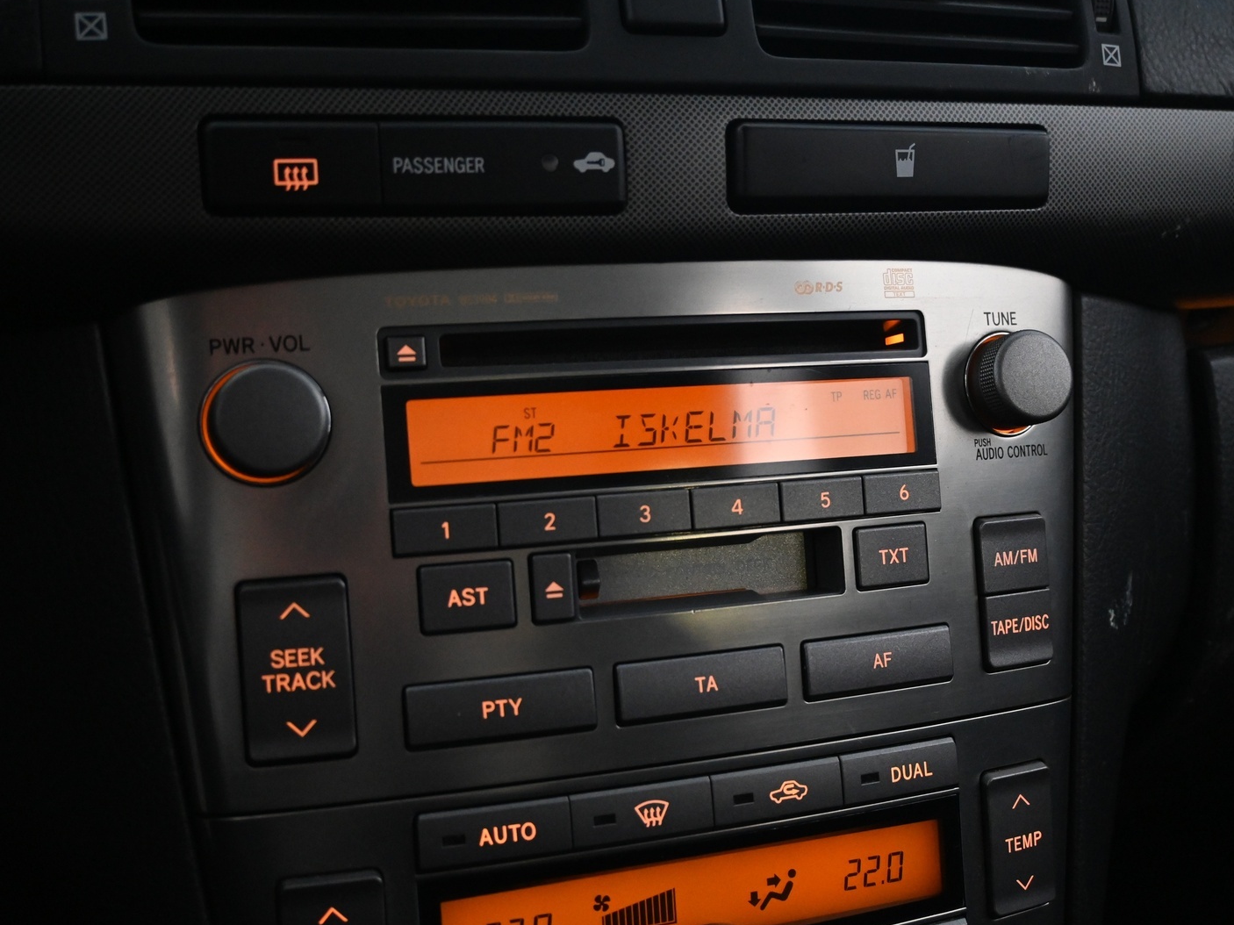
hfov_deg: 45.2
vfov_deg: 34.7
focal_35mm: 42
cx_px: 683
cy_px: 462
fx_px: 1481
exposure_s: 1/40
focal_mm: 25
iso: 3600
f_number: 4.2
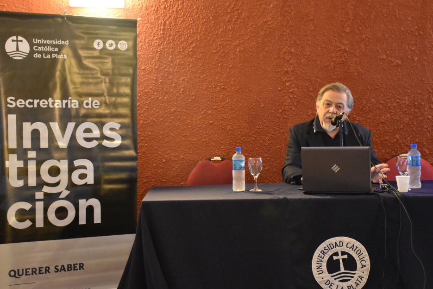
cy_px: 149
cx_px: 227
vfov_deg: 19.7
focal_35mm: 69
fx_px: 830
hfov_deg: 29.2
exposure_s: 1/60
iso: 7200
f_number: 4.5
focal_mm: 42
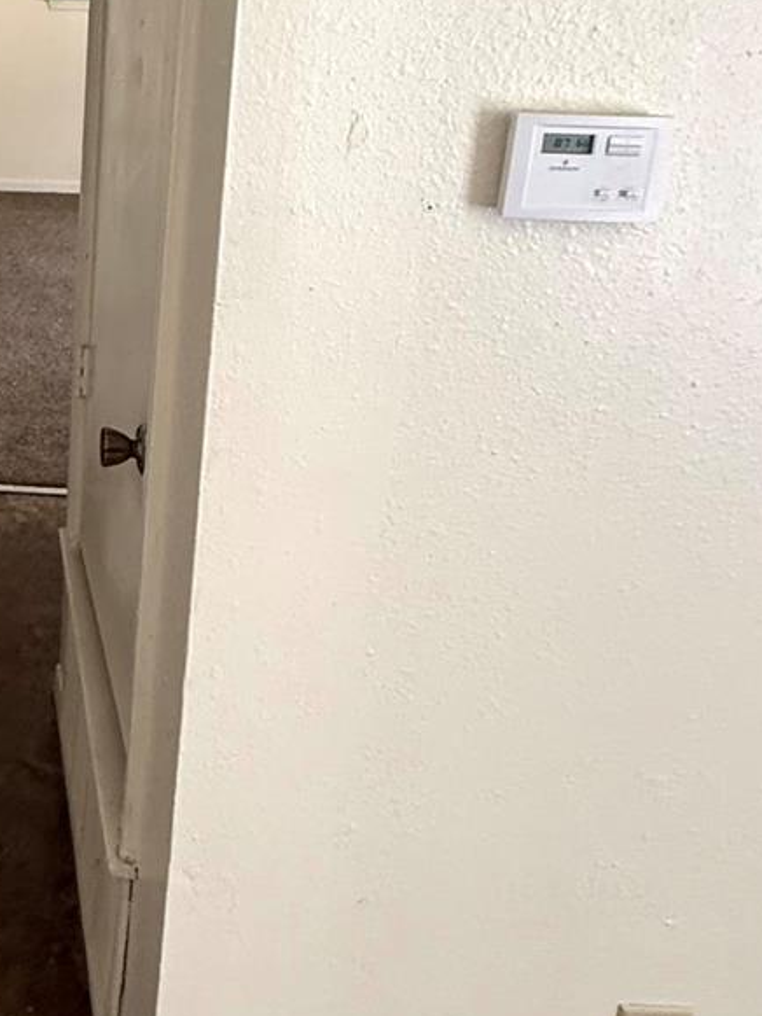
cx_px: -110
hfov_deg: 33.0
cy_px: 173
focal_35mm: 37
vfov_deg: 46.9
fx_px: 1086
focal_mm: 2.22
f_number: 2.2
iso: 320
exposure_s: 1/72
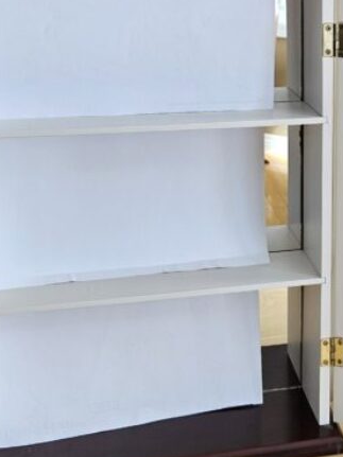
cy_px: 172
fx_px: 846
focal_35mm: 64
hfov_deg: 22.1
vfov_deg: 30.2
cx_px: 335
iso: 80
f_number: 1.8
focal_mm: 5.4
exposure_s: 1/120
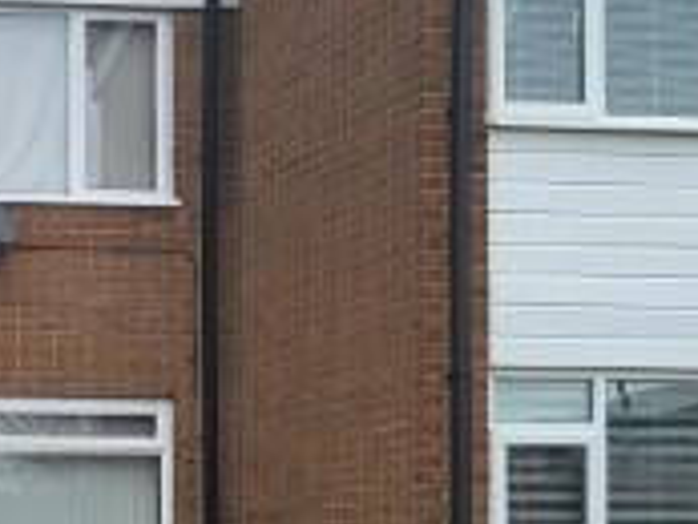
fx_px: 1937
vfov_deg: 15.1
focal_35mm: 96
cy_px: 528
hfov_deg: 18.5
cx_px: -290
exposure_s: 1/174
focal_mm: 5.4
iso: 40
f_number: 1.8
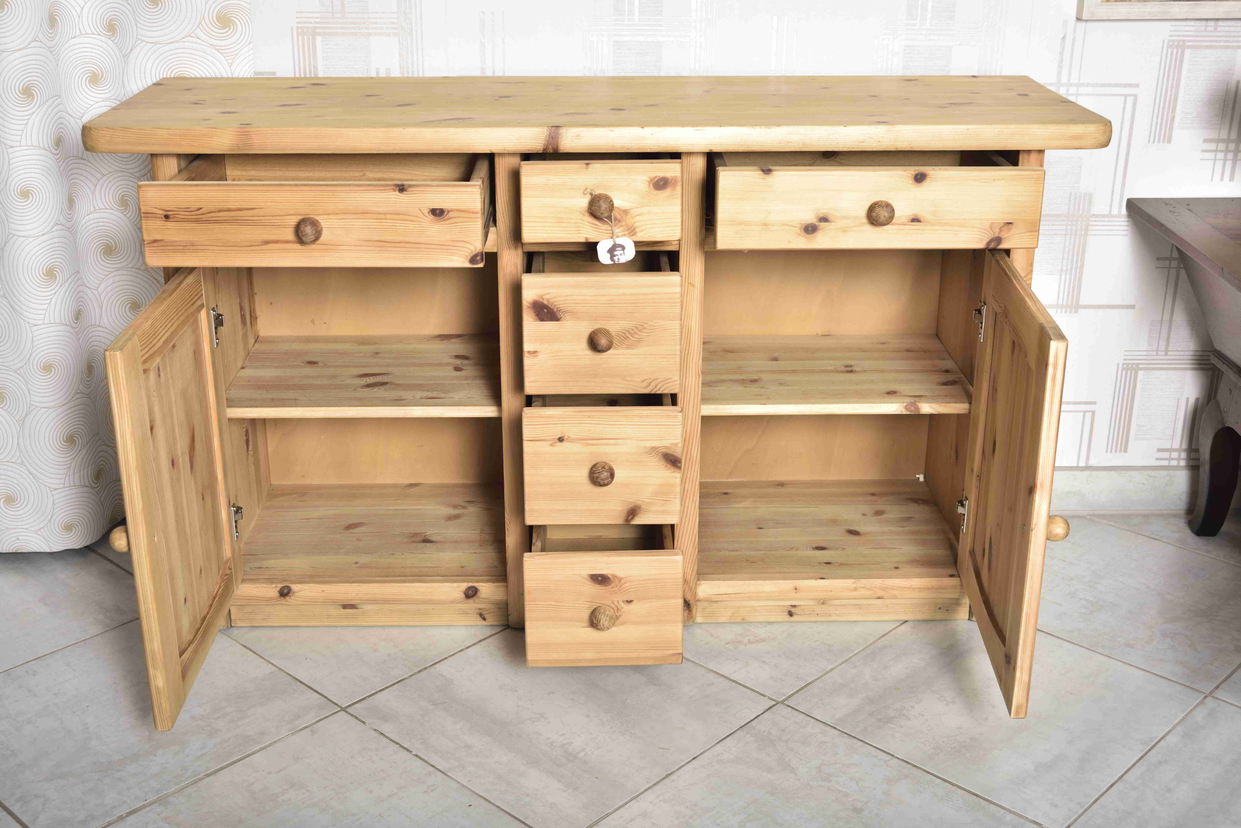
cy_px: 414
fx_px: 1552
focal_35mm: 45
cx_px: 620
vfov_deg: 29.9
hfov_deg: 43.6
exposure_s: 1/125
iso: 400
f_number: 7.1
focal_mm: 45
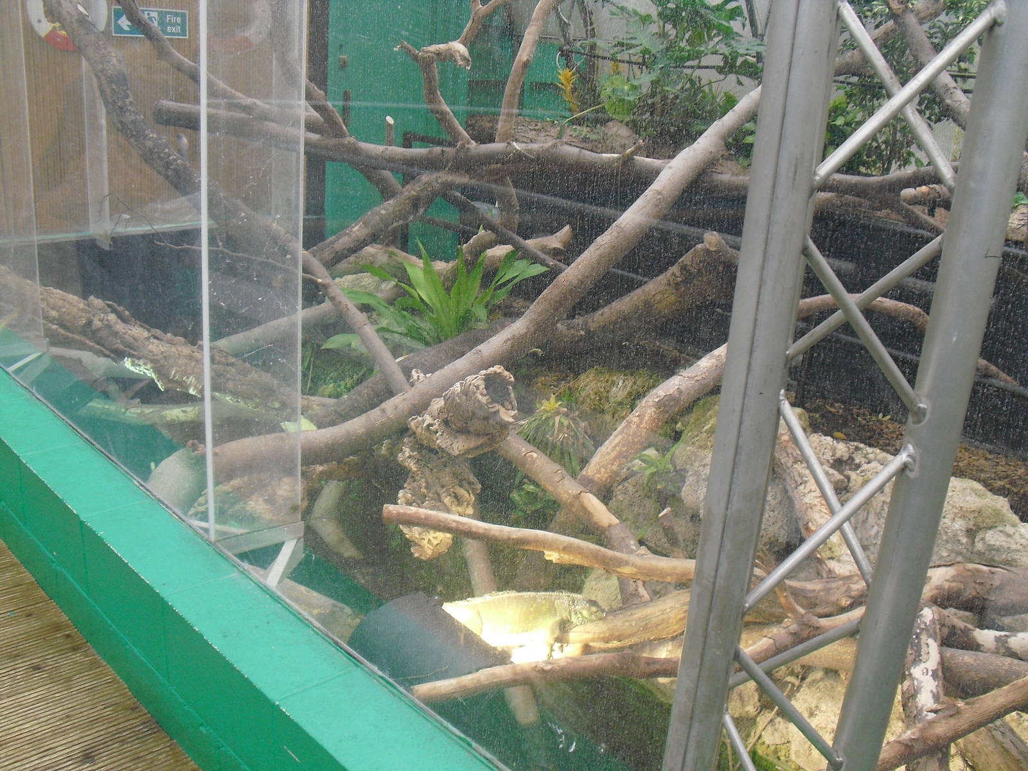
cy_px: 386
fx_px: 1069
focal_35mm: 36
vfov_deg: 39.7
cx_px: 514
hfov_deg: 51.4
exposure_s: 1/125
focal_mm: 6.3
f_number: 3.1
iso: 200
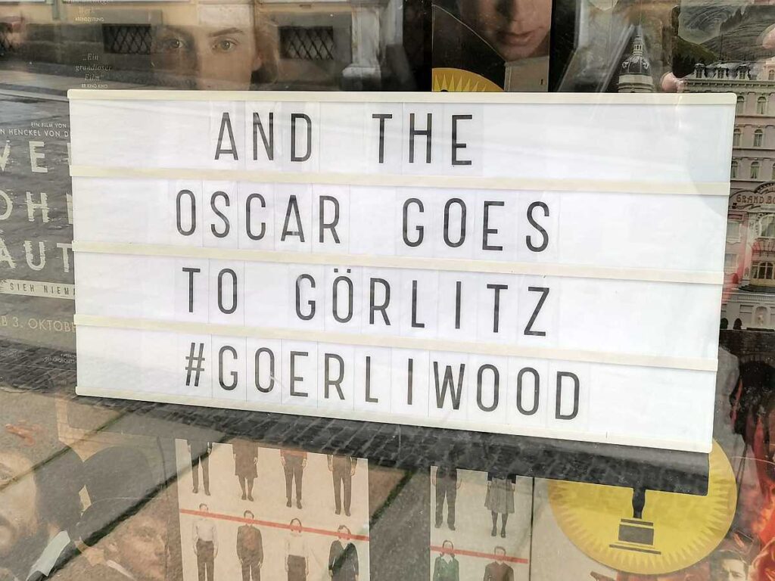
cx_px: 388
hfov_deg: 42.9
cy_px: 290
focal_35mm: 44
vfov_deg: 32.9
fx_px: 985
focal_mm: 5.58
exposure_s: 1/274
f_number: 1.8
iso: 50
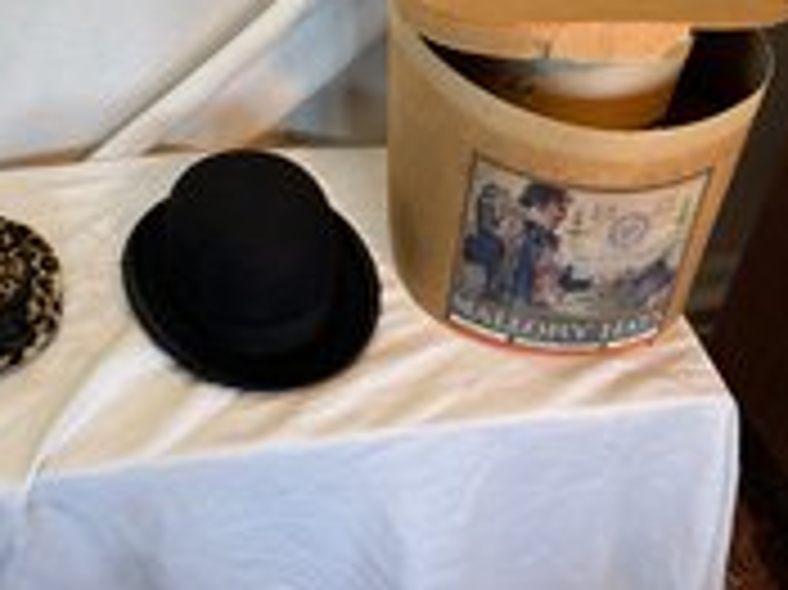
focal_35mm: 47
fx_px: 1069
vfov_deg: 30.5
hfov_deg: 40.2
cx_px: 295
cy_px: 169
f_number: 1.78
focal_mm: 6.76
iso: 200
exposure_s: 1/120
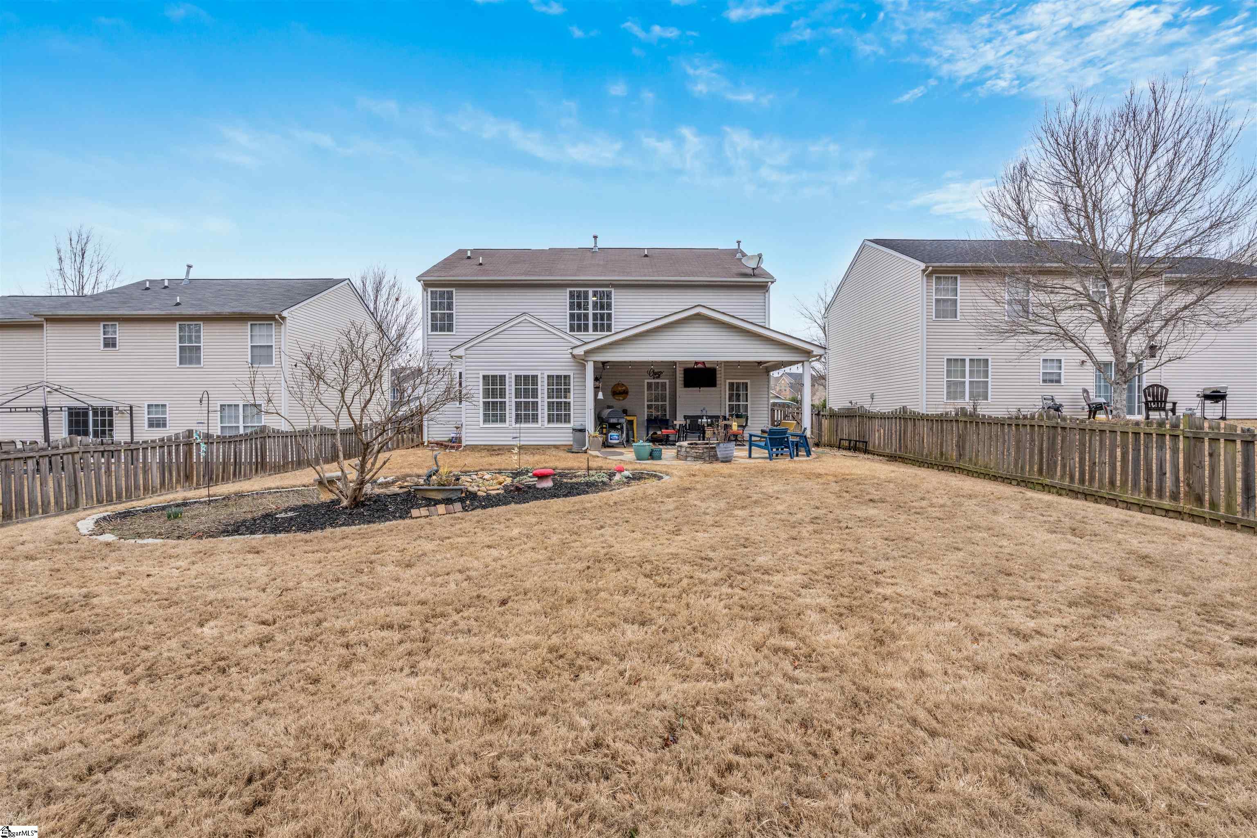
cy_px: 419
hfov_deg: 96.7
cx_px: 628
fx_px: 559
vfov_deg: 73.7
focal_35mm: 16
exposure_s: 1/160
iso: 320
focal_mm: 16
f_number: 9
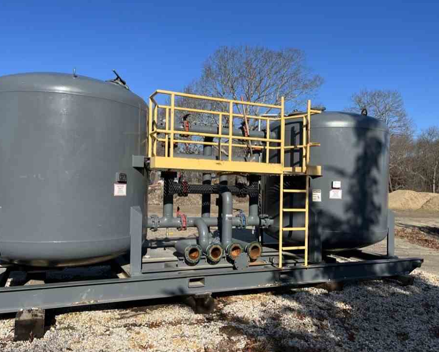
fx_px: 364
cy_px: 181
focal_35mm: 28
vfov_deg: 51.5
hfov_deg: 62.2
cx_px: 206
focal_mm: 5.1
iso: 50
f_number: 1.6
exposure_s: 1/3521
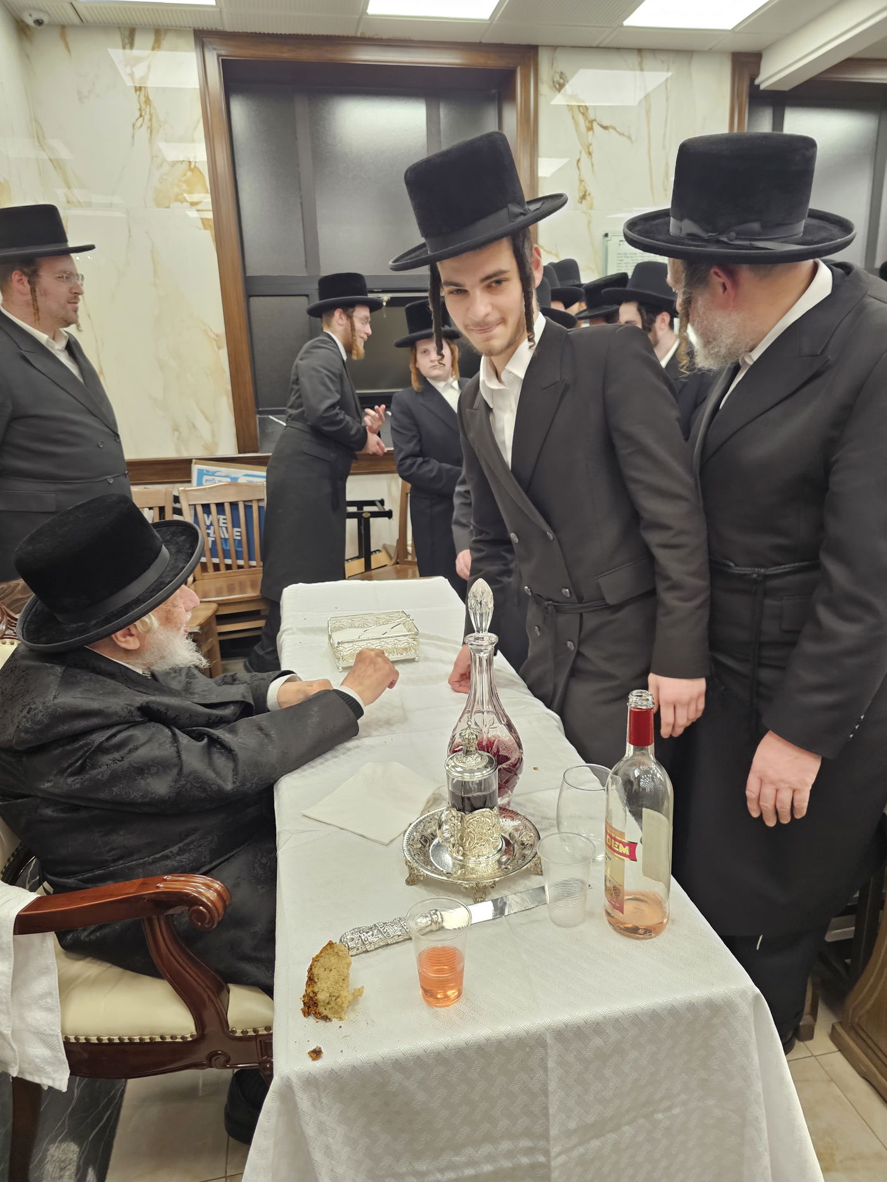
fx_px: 786
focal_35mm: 23
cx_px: 444
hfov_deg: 58.9
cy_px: 591
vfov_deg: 73.9
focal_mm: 6.3
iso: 320
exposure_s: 1/120
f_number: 1.7
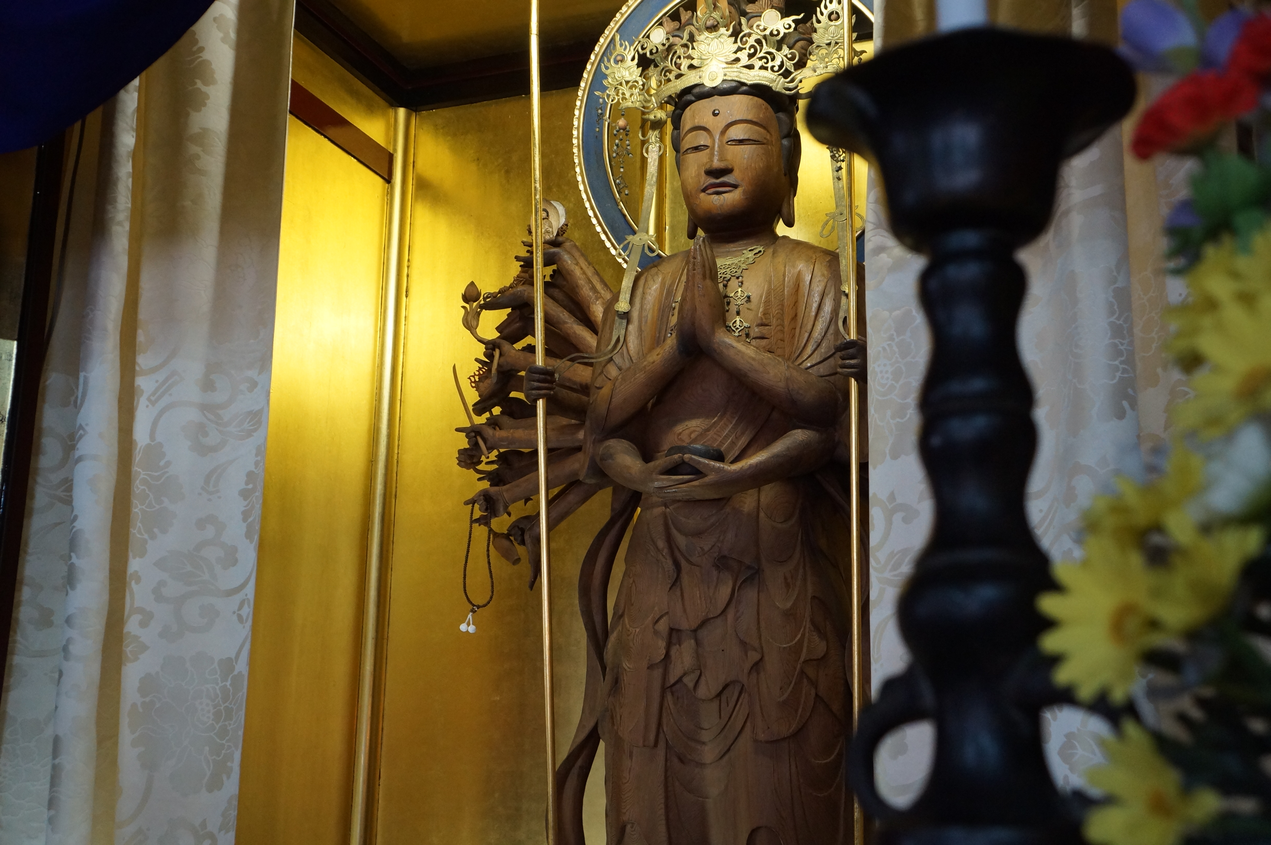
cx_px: 636
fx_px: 1428
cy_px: 422
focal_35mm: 40
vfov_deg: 32.9
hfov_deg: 48.0
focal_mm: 27
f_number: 5
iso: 1600
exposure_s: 1/60
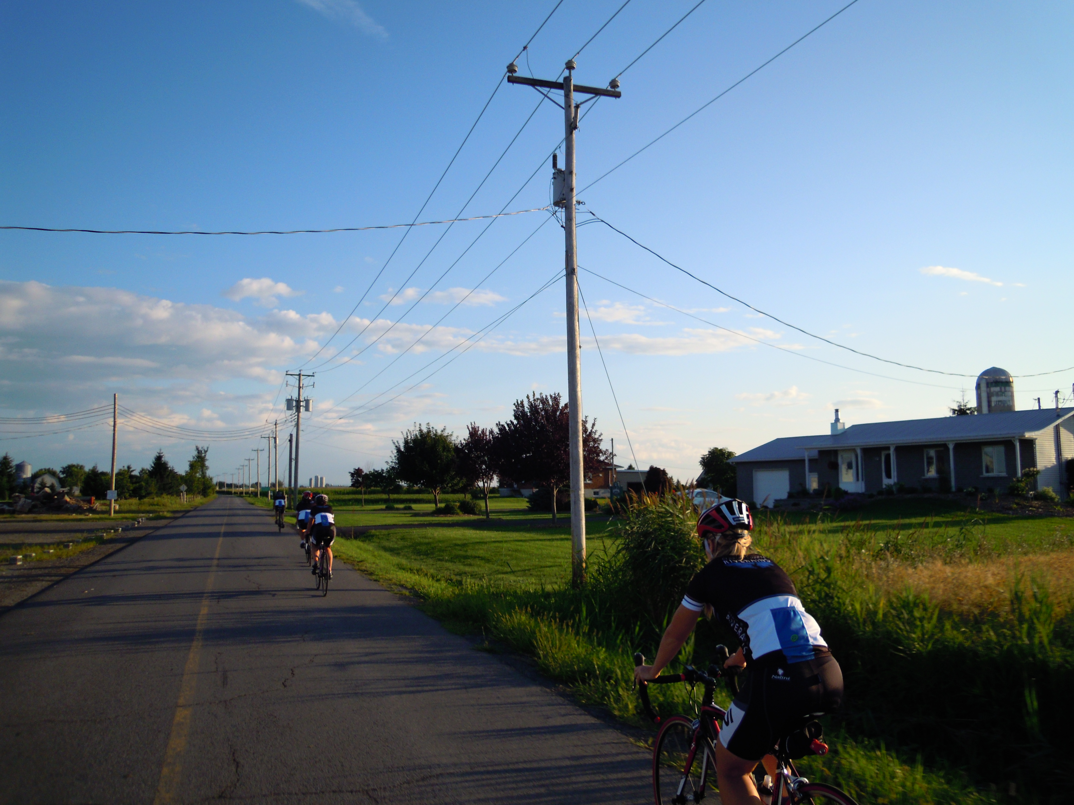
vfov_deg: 49.7
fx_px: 869
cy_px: 402
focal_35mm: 28
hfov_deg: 63.4
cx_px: 537
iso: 100
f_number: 7.6
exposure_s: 1/200
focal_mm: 5
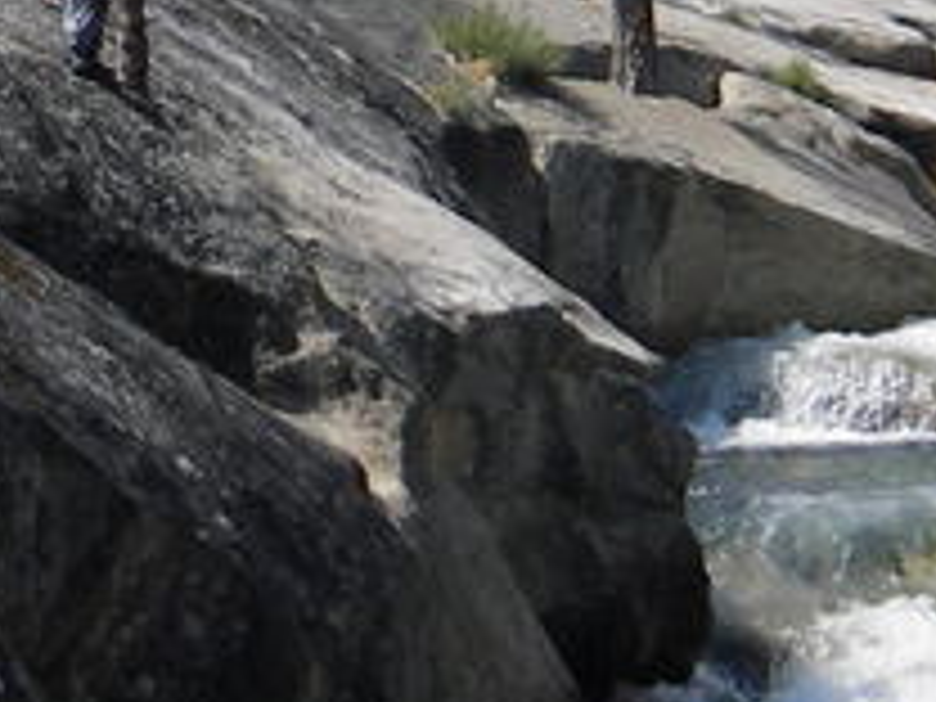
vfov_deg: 5.4
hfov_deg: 7.2
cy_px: 104
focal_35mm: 277
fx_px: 7490
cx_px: 544
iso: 50
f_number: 3.8
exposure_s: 1/500
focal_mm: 12
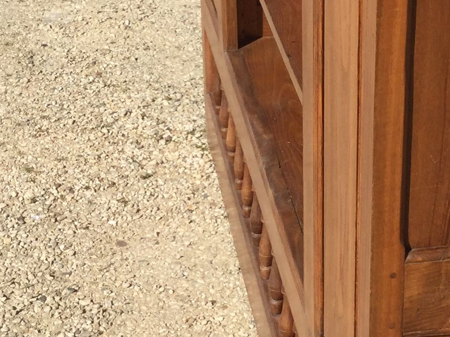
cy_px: 154
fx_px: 1404
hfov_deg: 18.1
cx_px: 344
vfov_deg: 13.7
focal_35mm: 108
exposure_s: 1/1235
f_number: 2.4
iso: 25
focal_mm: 3.3
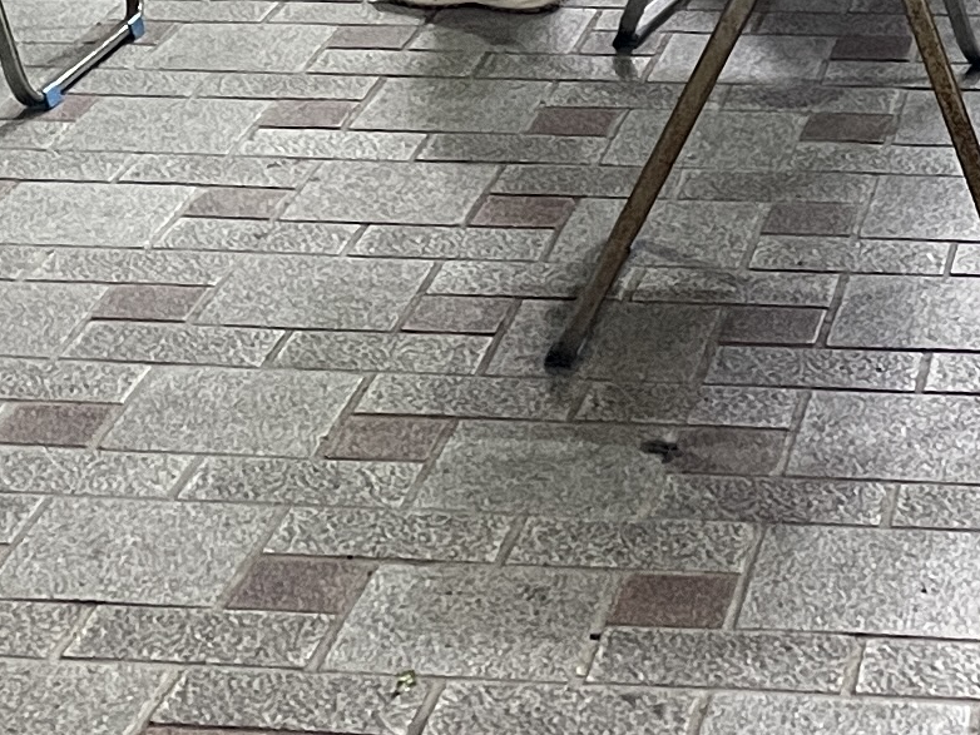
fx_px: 3795
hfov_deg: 14.7
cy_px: -816
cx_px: 716
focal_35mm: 134
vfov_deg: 10.1
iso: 250
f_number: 1.6
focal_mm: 4.2
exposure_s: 1/60
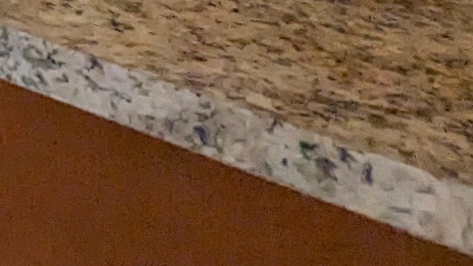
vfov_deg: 10.0
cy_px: -447
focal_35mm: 100
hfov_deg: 12.6
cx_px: -826
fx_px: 1255
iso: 74
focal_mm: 2.35
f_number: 2.2
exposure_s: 1/40
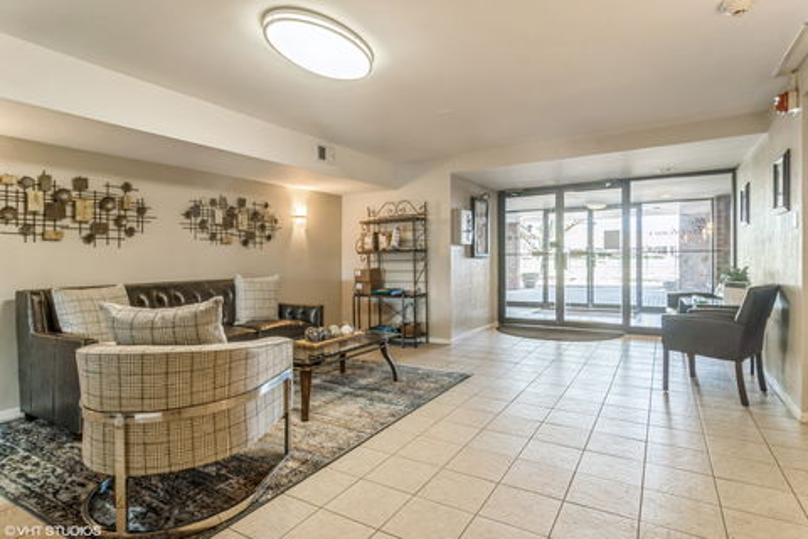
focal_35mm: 18
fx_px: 404
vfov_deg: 67.4
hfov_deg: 90.0
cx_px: 404
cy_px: 270
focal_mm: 12
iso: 200
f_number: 8
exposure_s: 1/6
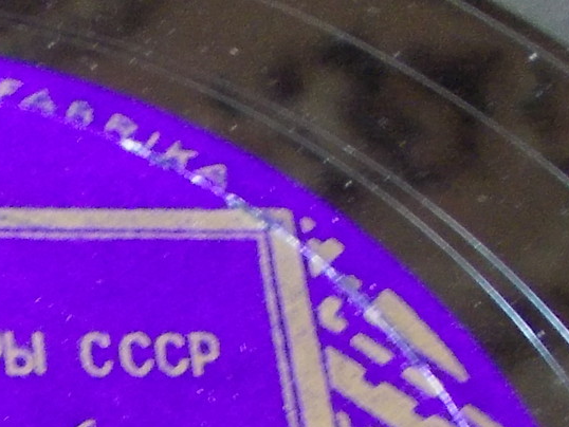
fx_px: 1710
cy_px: 750
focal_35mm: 104
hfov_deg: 17.6
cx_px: -187
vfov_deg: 13.0
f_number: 2.7
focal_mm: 4
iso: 200
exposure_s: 1/13
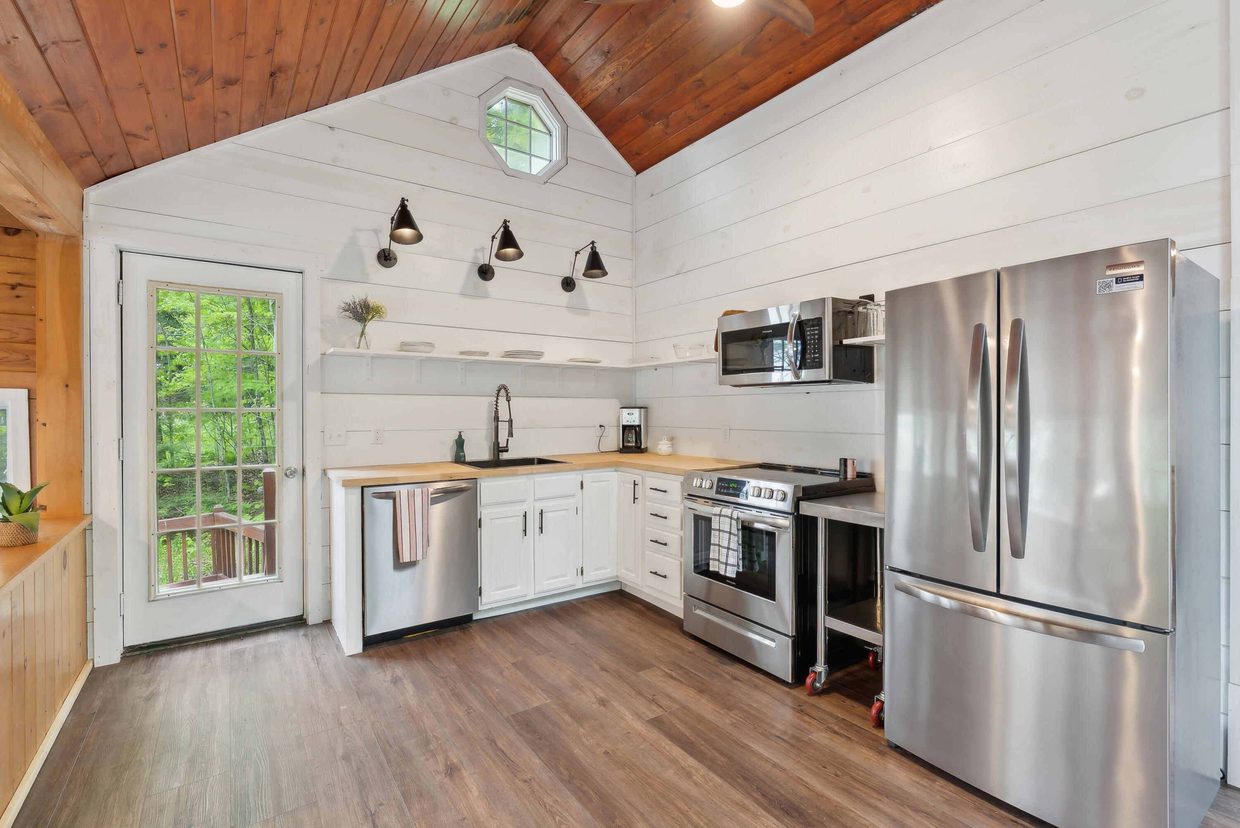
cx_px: 620
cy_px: 414
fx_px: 551
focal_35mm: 16
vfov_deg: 73.8
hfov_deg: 96.7
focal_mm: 16
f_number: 7.1
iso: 320
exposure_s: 1/2
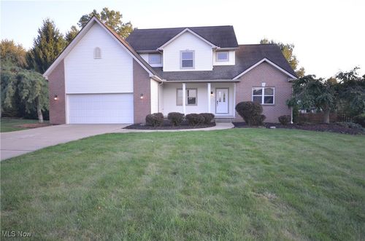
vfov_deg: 52.9
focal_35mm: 24
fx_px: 243
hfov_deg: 73.9
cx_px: 182
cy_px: 120
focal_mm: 16
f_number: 5.3
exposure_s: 1/100
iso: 400
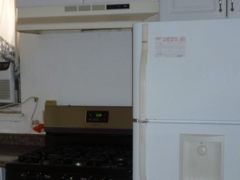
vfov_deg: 19.7
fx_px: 513
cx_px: 84
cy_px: 143
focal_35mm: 74
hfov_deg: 26.2
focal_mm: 5.2
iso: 100
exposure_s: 1/30
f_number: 3.3
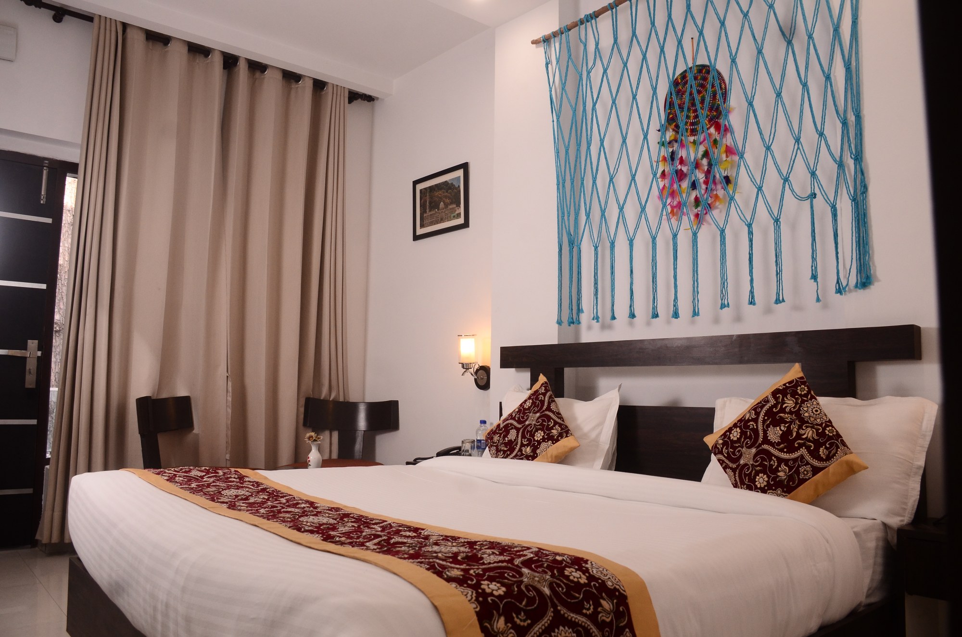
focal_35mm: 27
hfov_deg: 67.5
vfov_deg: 47.7
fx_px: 720
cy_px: 318
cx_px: 481
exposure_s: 1/125
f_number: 7.1
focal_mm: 18
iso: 800
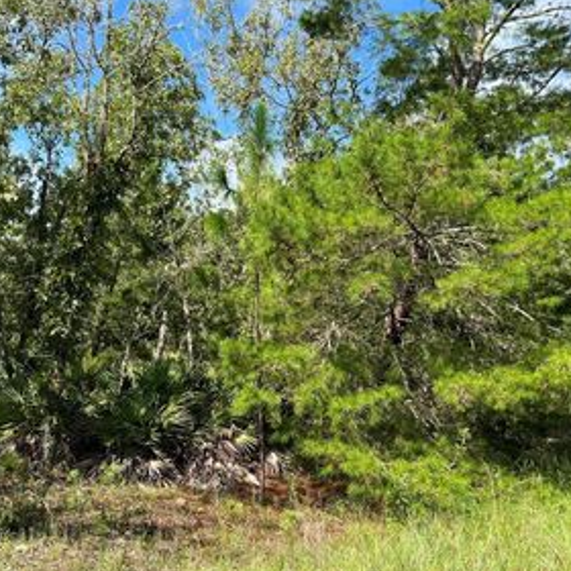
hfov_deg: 40.8
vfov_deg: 40.9
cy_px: 297
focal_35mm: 41
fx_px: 765
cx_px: 243
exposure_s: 1/1645
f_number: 1.5
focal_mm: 5.7
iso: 50
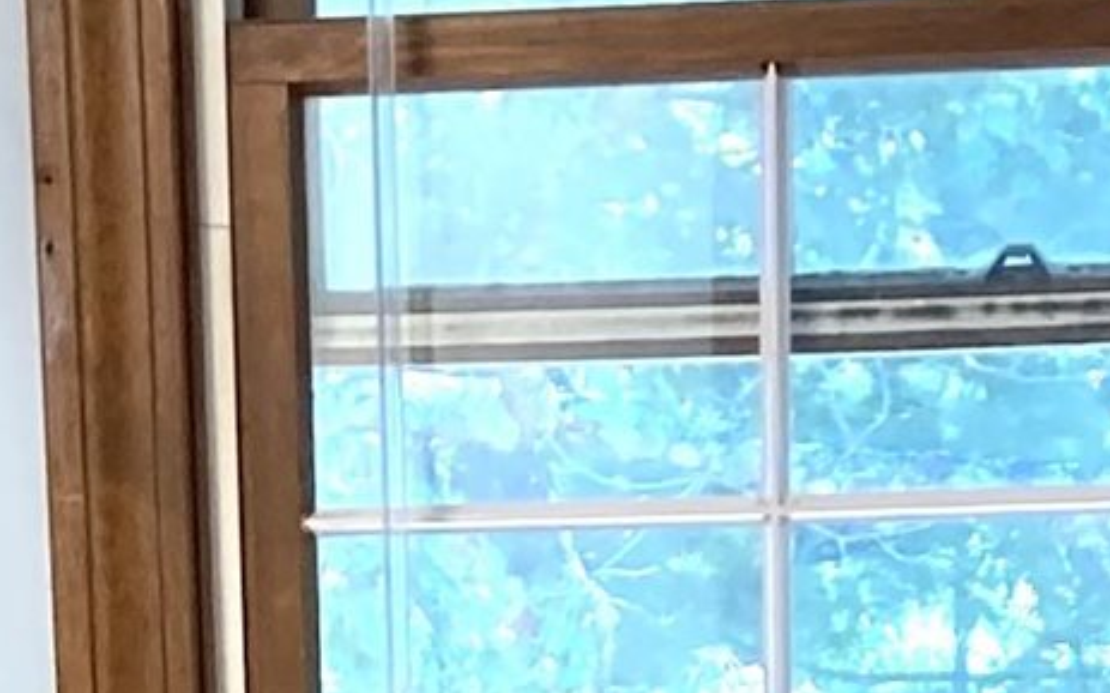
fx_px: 5957
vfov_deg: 6.0
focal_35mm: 197
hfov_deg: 10.6
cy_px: 2278
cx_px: 470
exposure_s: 1/60
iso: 64
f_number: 1.8
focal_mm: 3.99
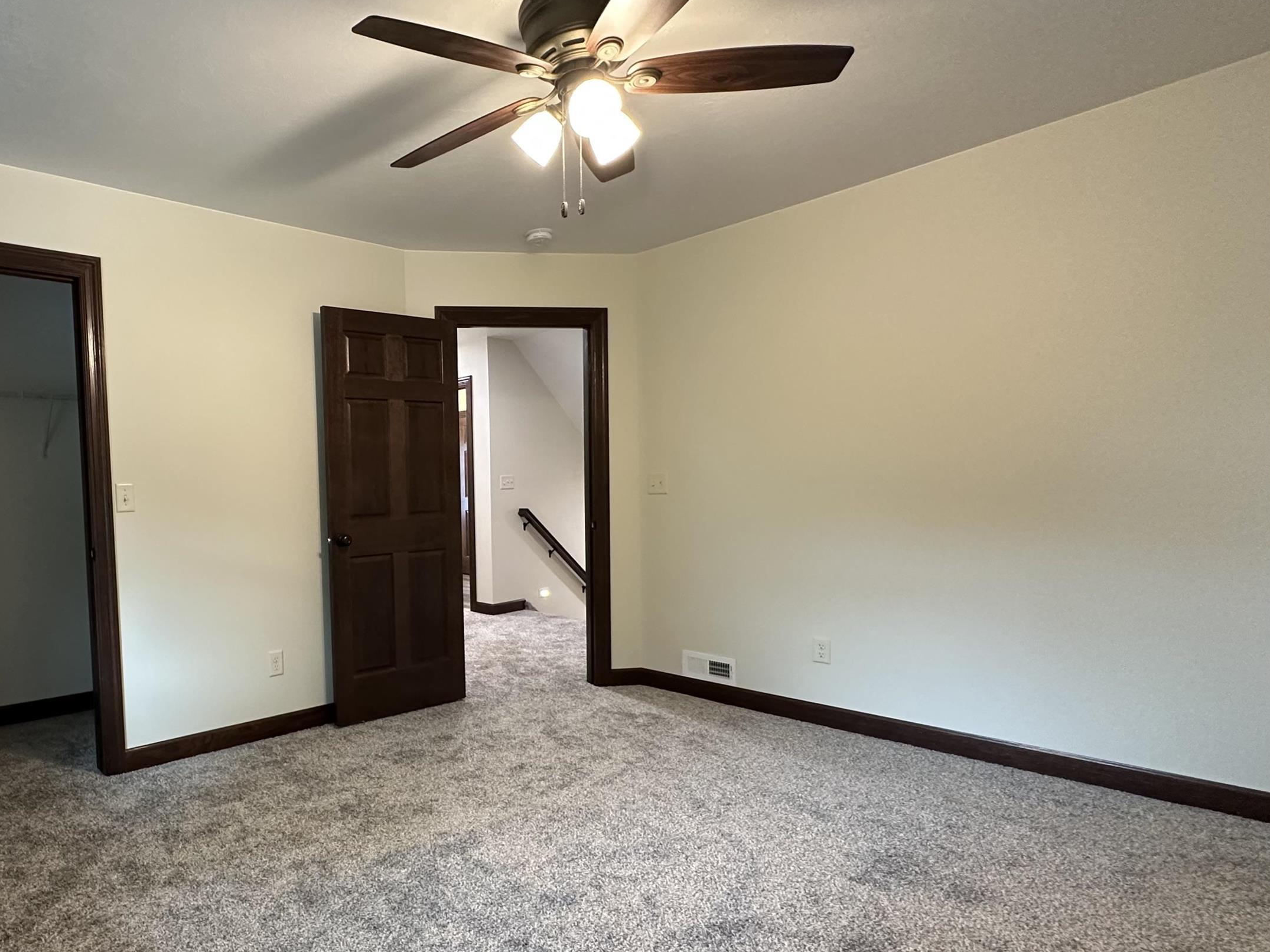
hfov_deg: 77.5
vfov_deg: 65.8
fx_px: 734
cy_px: 531
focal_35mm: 20
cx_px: 368
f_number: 2.2
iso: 320
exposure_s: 1/60
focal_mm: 2.22
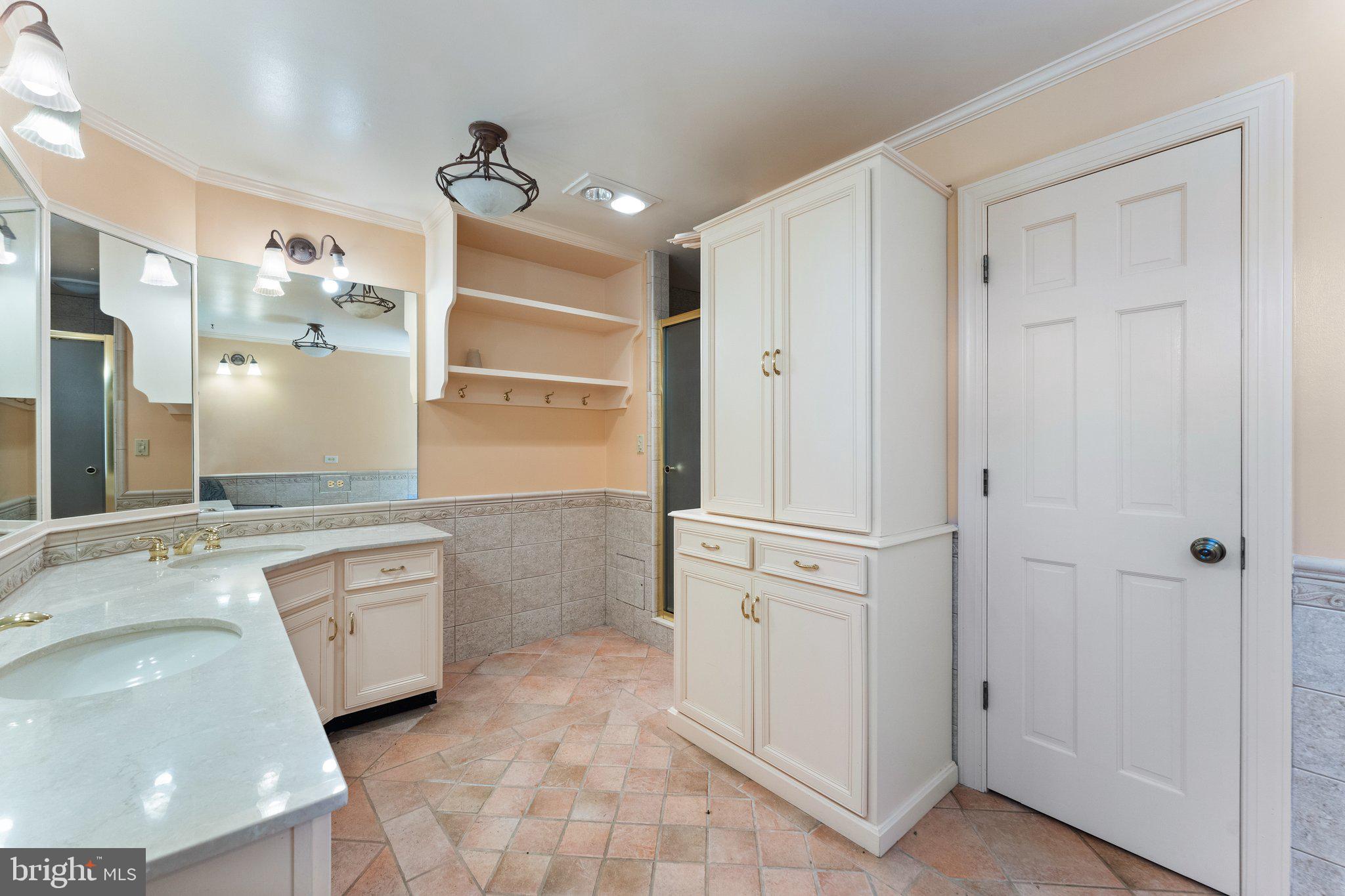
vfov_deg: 81.2
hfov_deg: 104.3
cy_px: 448
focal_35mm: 14
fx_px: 523
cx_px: 672
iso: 1250
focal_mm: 14
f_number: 8
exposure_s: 1/800
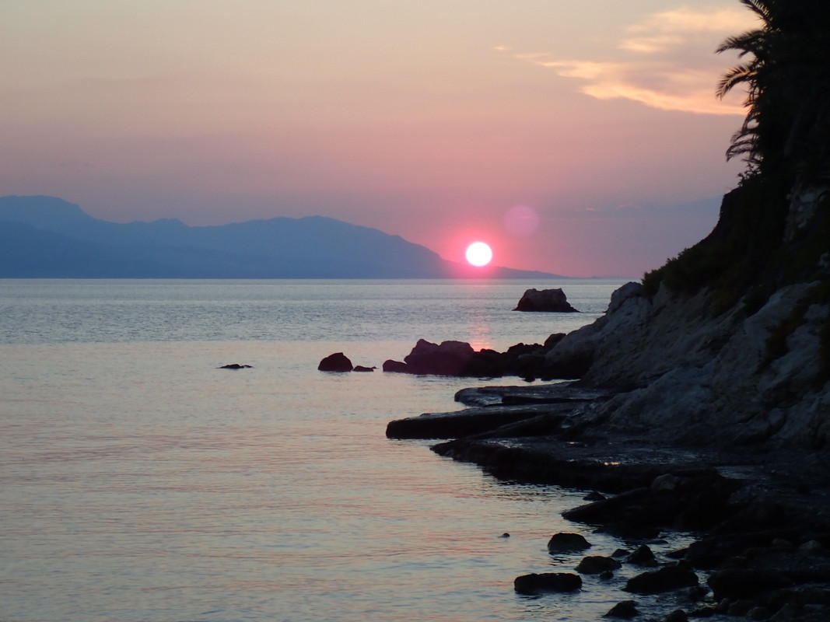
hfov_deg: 19.6
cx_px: 415
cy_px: 311
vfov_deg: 14.8
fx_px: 2397
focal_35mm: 100
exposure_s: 1/160
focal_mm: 18
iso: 200
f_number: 4.9
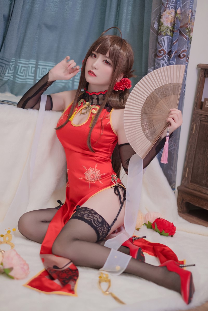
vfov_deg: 37.5
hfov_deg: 25.5
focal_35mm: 53
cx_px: 104
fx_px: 459
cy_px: 156
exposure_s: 1/125
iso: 320
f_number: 1.4
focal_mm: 35
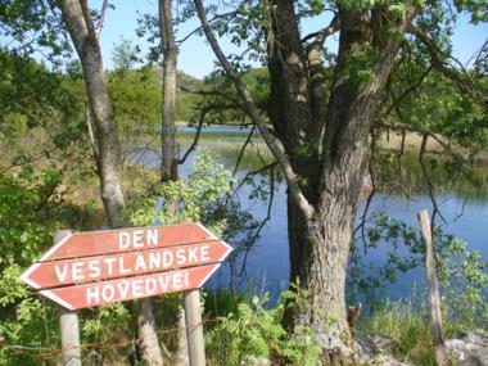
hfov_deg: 50.1
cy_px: 183
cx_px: 244
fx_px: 522
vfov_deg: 38.7
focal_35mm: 37
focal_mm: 6.1
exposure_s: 1/160
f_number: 5.6
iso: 64
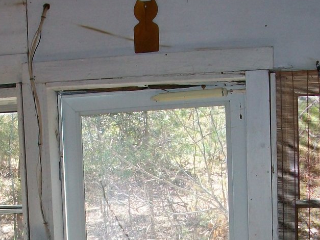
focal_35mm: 82
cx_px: 120
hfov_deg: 23.8
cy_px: 265
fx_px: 758
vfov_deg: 17.4
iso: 80
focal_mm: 5.7
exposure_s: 1/100
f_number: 2.8
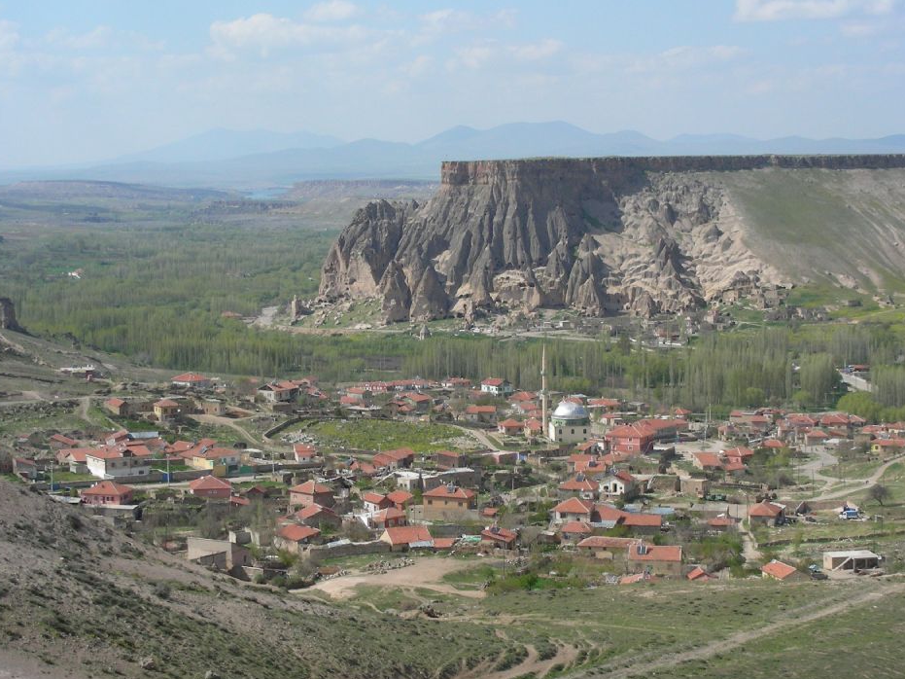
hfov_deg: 25.3
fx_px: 2013
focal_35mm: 77
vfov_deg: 19.1
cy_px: 341
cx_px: 474
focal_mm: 11.7
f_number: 5.6
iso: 50
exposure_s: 1/434
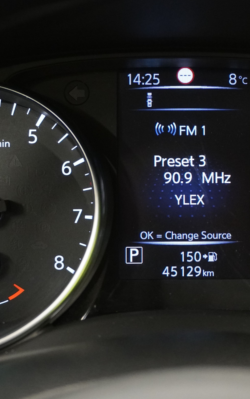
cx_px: 183
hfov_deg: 17.1
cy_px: 194
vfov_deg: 27.1
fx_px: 829
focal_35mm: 76
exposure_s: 1/40
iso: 2500
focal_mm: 26
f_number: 4.5
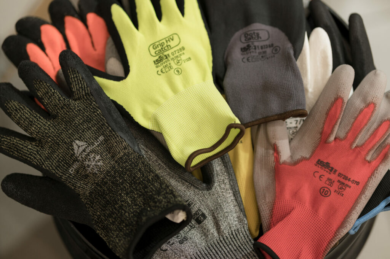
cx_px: 195
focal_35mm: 85
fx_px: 920
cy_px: 130
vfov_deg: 16.0
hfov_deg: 23.9
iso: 400
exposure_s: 1/125
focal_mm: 85
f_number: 1.8
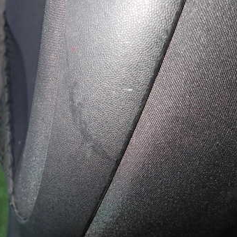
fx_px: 302
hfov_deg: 42.3
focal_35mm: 39
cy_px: 123
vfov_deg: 42.8
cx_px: 79
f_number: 5.6
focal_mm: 4.5
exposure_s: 1/30
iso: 320
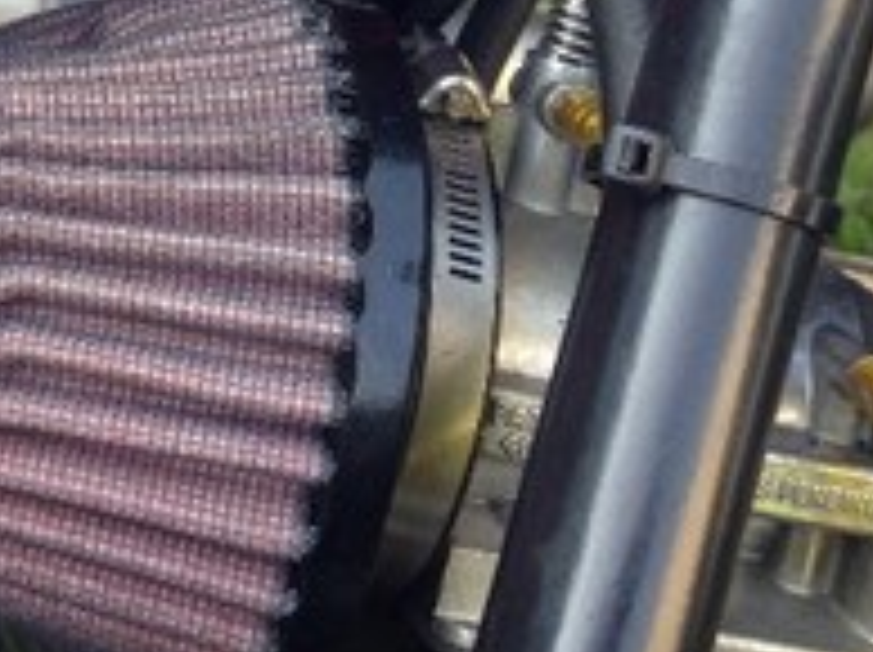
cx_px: -324
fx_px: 2746
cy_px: -171
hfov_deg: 16.8
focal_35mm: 109
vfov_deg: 13.1
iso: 64
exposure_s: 1/120
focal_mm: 4.12
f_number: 2.4
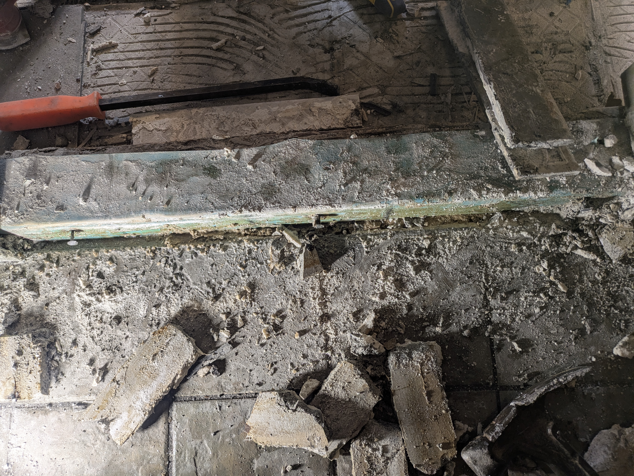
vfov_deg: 54.9
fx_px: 458
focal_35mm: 25
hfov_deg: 69.4
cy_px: 238
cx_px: 317
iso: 50
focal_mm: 5.43
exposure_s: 1/60
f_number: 1.89
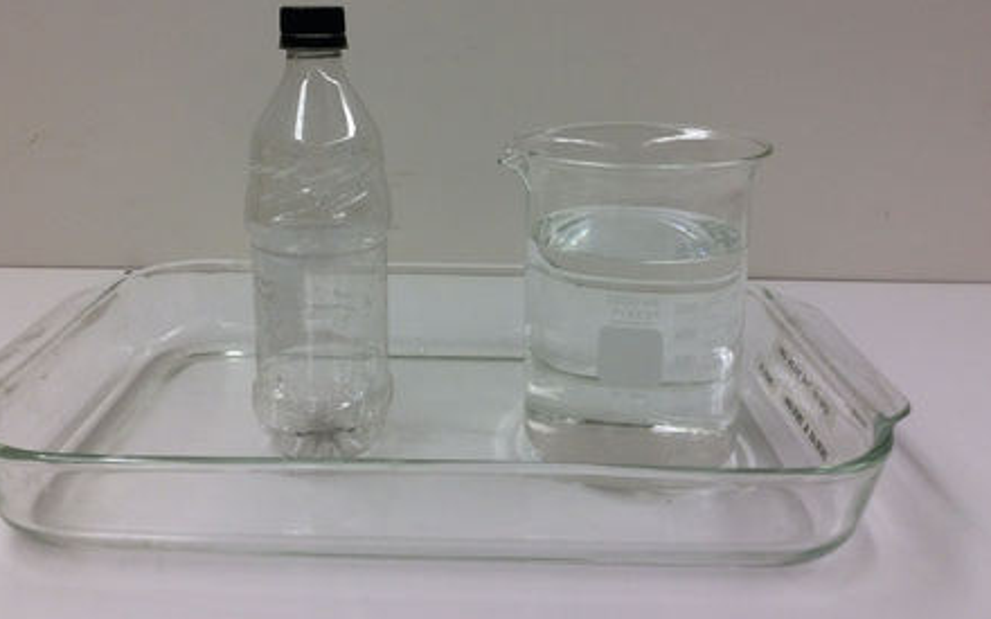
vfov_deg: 34.2
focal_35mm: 37
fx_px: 999
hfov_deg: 52.7
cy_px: 219
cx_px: 459
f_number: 2.4
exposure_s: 1/60
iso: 40
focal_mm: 3.3
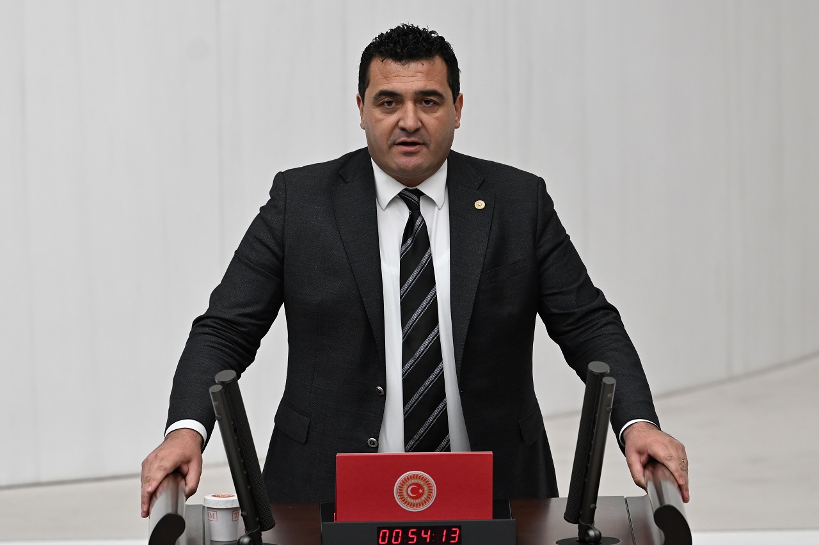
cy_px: 272
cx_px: 410
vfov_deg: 2.3
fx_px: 13642
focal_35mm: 600
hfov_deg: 3.4
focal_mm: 400
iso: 1600
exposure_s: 1/320
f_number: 4
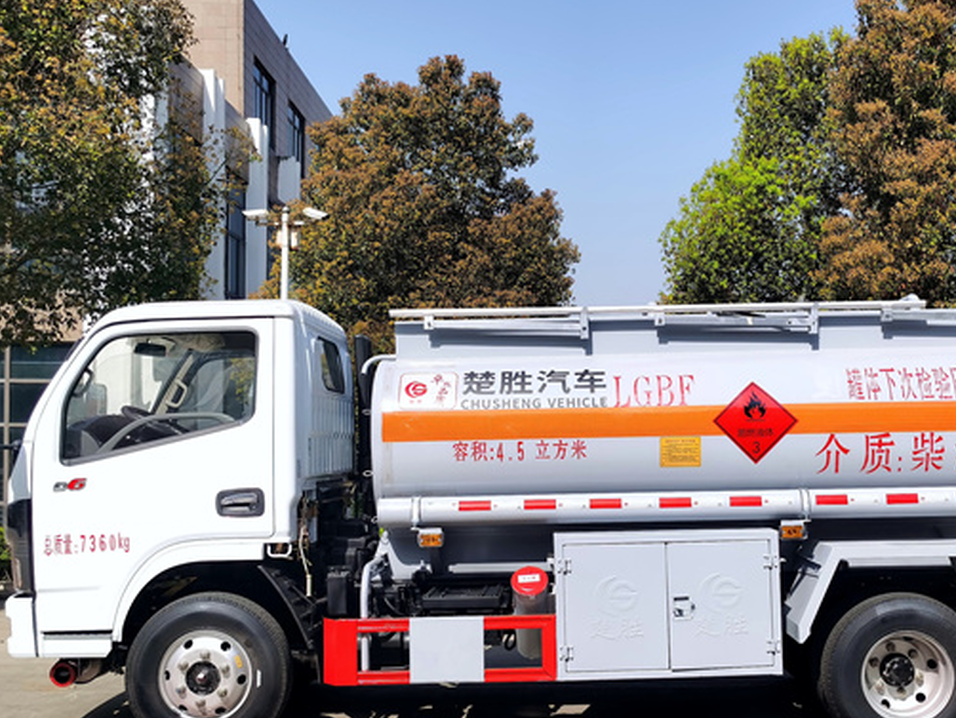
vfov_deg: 33.5
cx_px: 583
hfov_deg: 43.6
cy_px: 423
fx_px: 1188
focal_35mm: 43
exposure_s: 1/4739
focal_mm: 5.56
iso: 50
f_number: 1.6
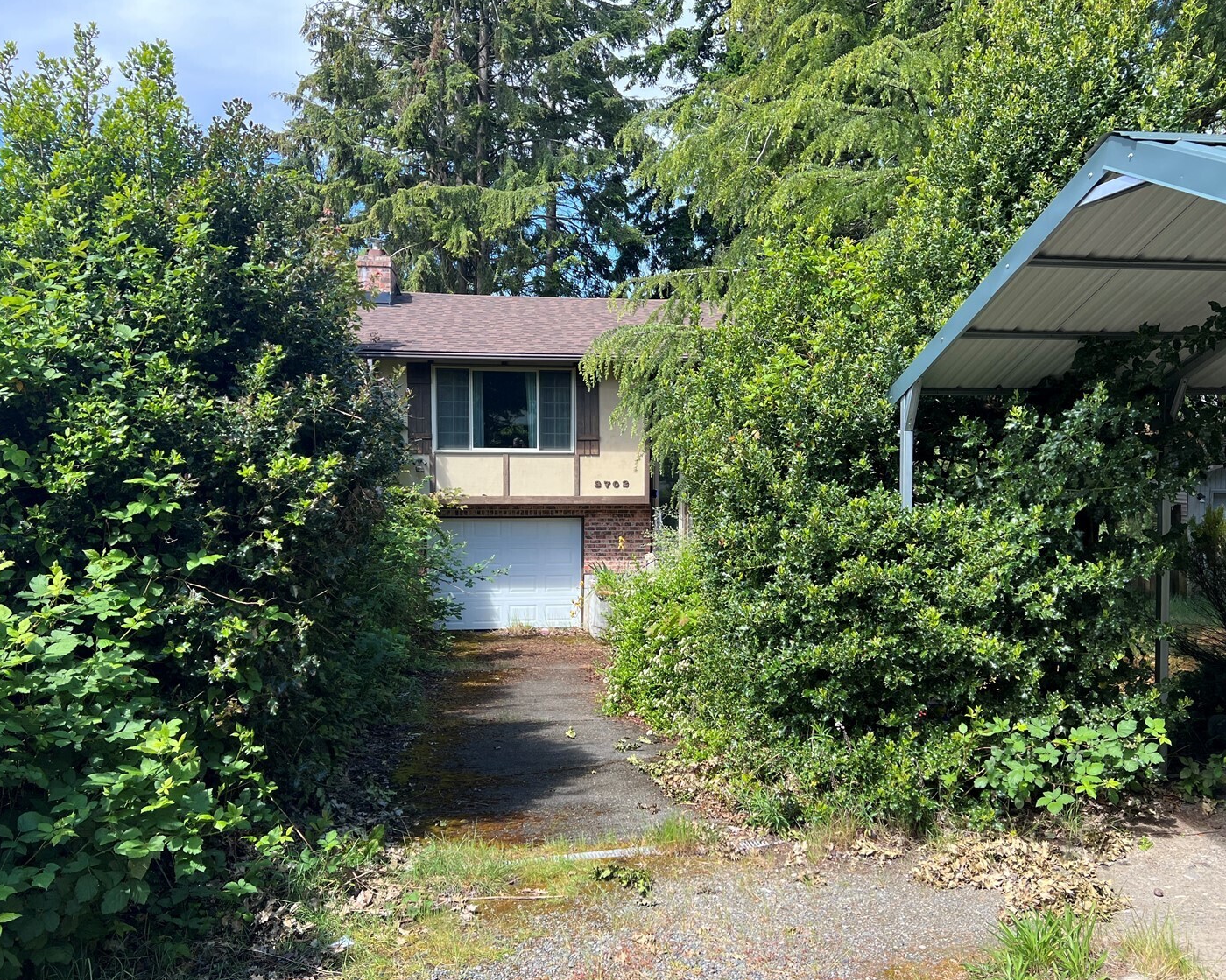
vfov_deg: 50.0
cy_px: 508
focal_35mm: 29
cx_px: 638
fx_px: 1052
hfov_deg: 60.4
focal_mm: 5.7
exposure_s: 1/965
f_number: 1.5
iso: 50
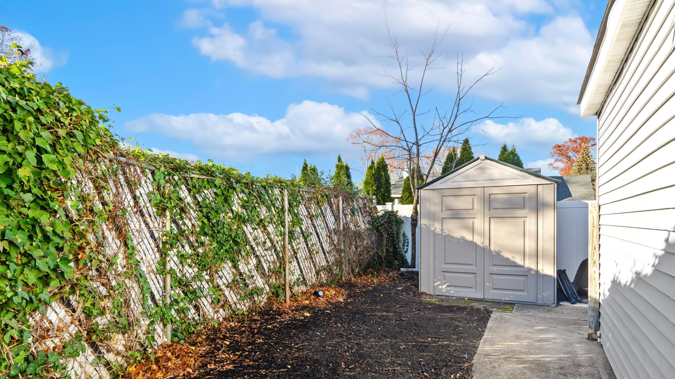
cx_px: 337
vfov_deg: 51.3
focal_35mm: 22
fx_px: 394
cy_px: 219
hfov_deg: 81.2
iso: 400
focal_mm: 14
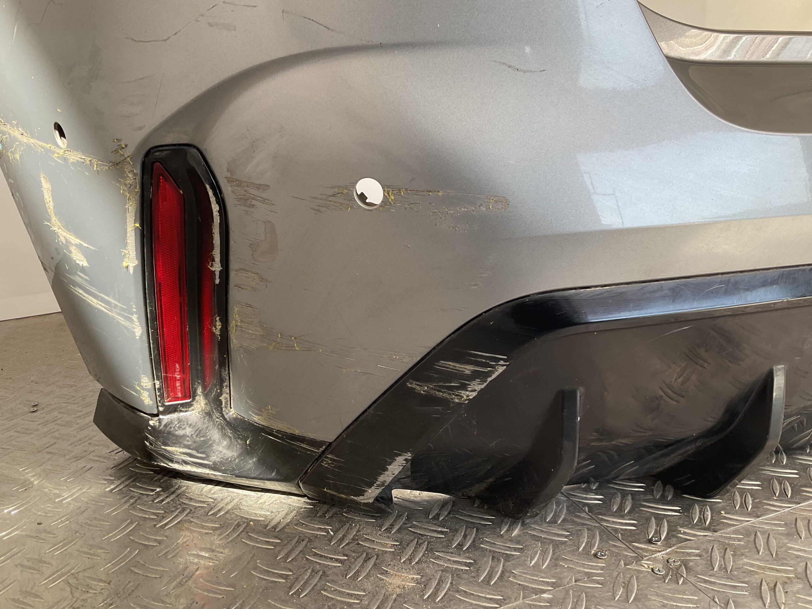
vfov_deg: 48.2
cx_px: 406
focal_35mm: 29
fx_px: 680
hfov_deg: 61.7
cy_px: 304
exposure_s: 1/120
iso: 32
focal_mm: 3
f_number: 1.8
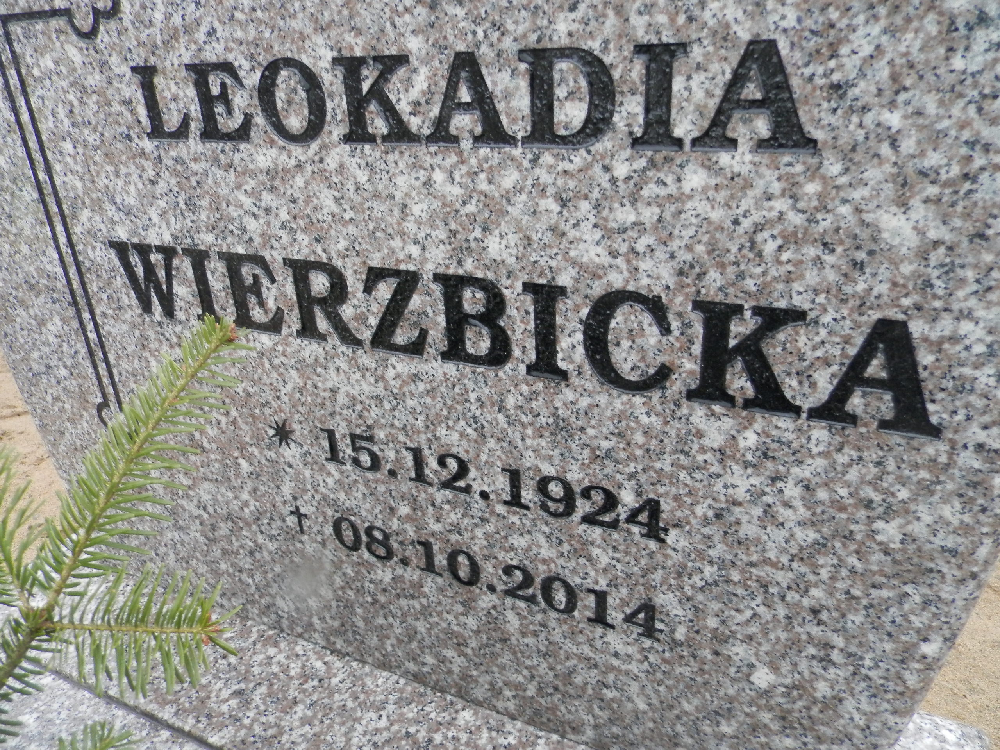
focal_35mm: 25
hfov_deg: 69.4
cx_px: 500
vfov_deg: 54.9
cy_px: 375
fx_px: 722
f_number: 3.1
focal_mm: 4.5
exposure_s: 1/30
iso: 160
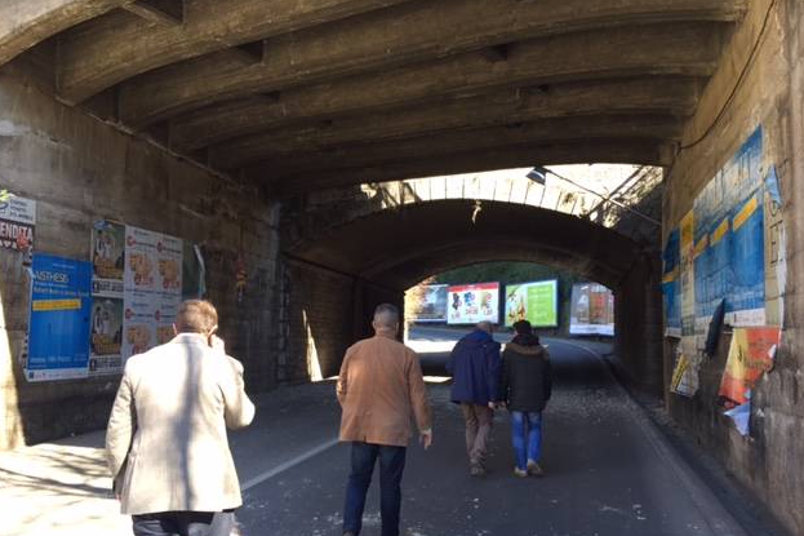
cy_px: 302
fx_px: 692
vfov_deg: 42.2
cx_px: 404
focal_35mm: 31
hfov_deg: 60.3
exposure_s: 1/120
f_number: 2.2
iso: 32
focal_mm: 4.15
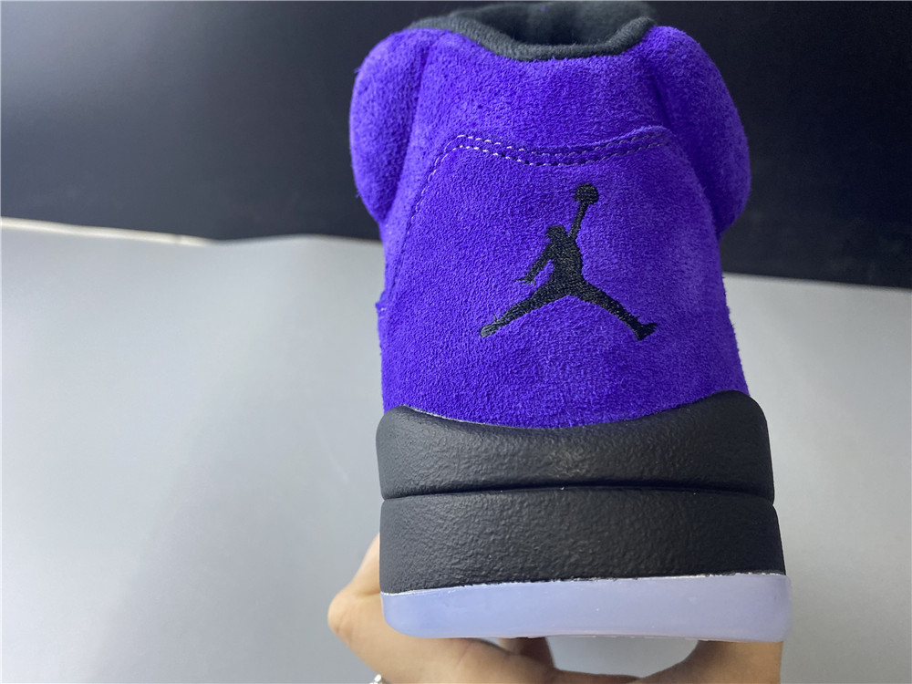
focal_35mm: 26
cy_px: 342
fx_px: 685
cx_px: 456
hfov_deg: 67.3
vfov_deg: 53.1
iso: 125
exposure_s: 1/100
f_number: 1.8
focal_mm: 4.25
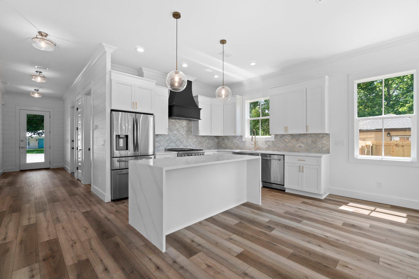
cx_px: 210
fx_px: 175
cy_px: 140
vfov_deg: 77.3
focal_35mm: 15
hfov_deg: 100.4
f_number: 8
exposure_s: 1/13
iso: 400
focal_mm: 10
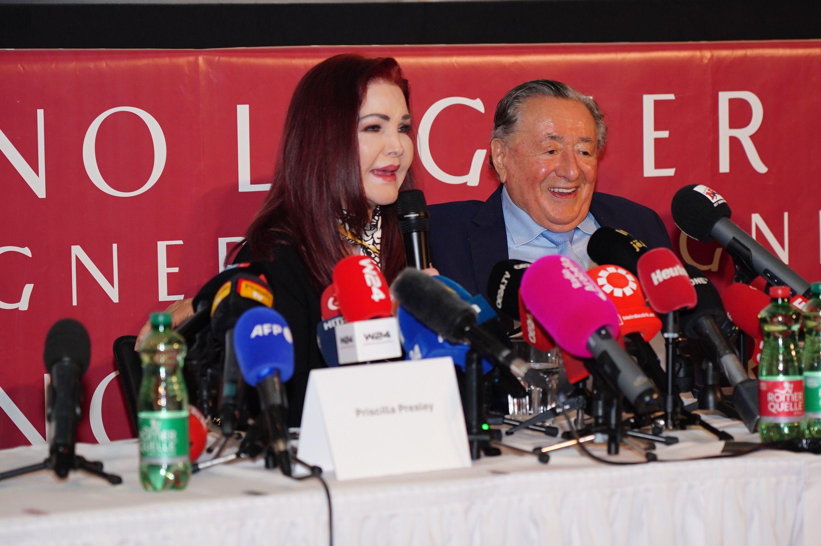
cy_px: 285
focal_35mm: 136
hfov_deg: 15.1
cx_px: 456
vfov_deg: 10.1
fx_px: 3099
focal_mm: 105
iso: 1600
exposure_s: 1/160
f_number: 4
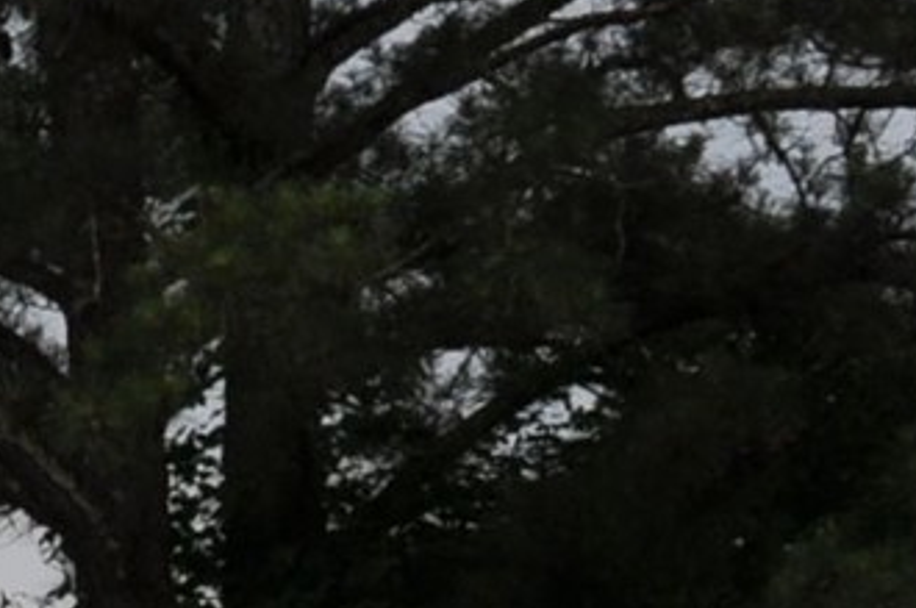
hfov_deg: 7.1
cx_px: -1391
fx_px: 6936
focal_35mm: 273
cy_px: 1376
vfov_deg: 4.9
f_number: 9
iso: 200
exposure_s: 1/160
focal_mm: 24
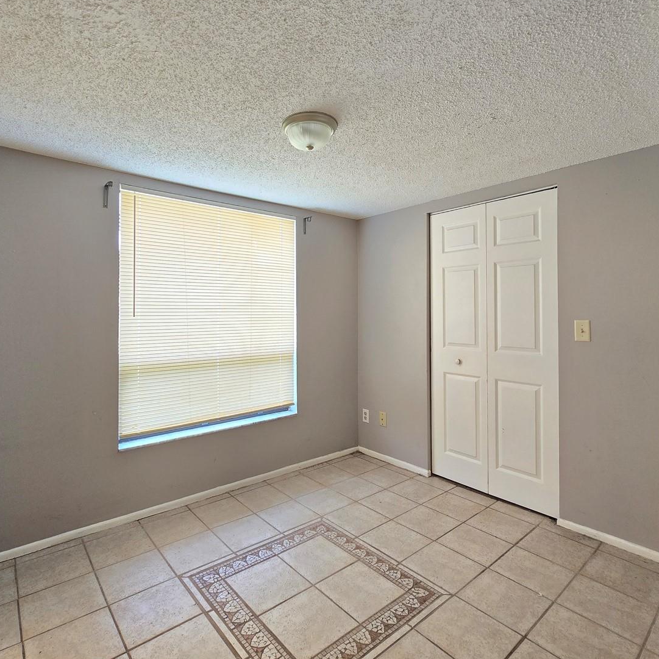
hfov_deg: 83.8
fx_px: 366
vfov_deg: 83.7
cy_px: 298
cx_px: 307
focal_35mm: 17
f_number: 2.2
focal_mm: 2.2
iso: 200
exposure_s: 1/60
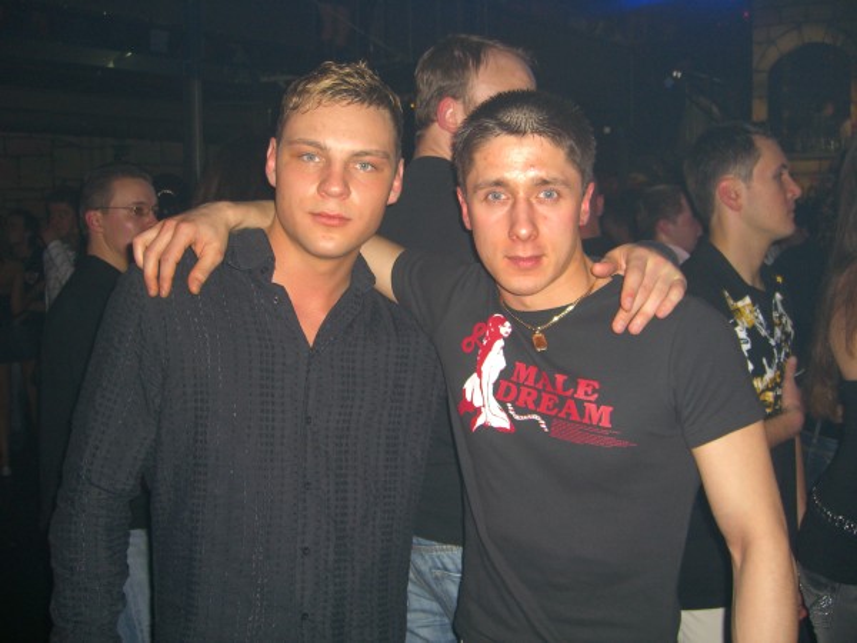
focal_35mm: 38
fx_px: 941
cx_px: 428
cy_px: 322
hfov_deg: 49.0
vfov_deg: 37.7
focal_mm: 7.9
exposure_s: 1/60
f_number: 2.8
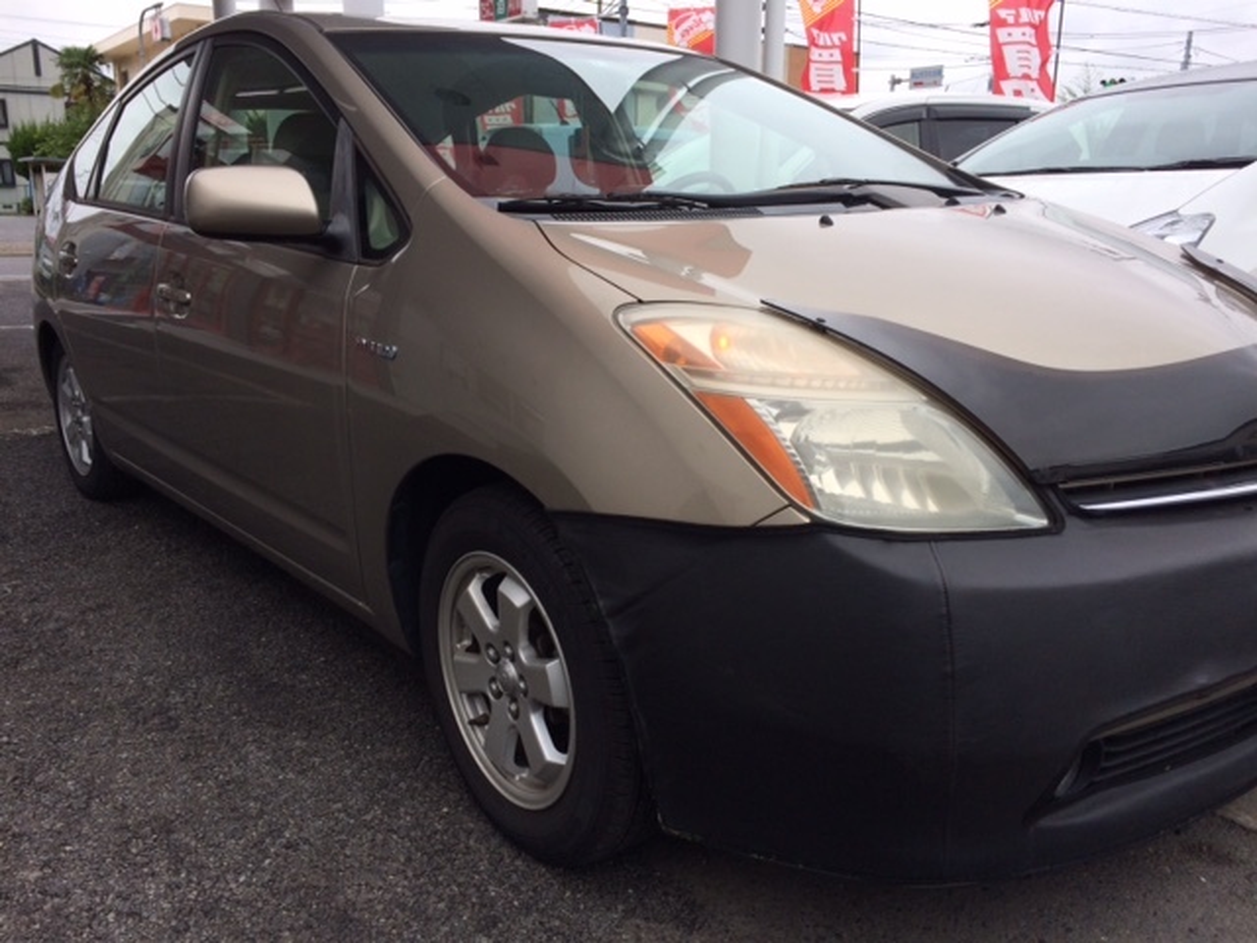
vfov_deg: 48.2
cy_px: 472
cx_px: 628
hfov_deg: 61.7
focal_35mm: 29
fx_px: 1053
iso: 32
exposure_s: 1/892
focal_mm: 4.15
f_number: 2.2
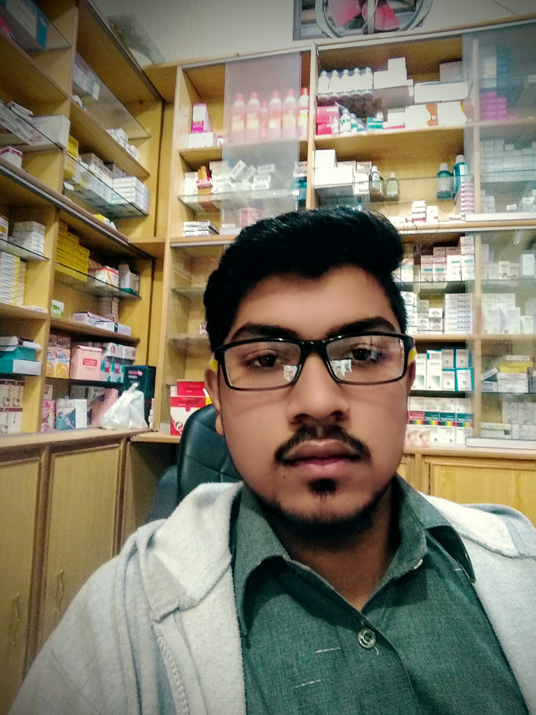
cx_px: 272
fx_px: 475
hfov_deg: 58.9
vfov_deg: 73.9
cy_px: 354
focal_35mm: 23
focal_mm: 2.38
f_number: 2.4
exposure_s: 1/7
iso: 543
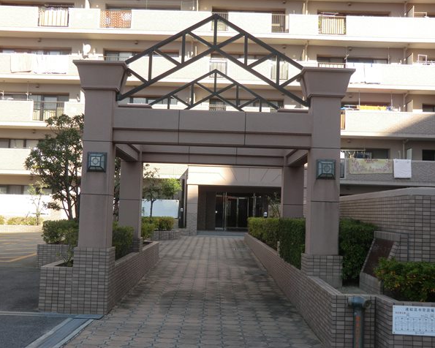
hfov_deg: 43.8
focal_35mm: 42
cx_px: 208
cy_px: 174
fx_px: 541
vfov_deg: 35.7
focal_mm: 7.1
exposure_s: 1/200
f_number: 3.8
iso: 64
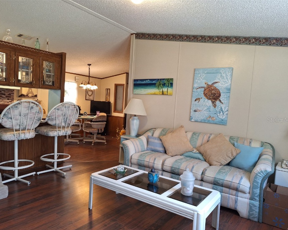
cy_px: 120
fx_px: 213
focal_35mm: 25
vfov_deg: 56.8
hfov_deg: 68.1
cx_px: 136
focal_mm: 5.54
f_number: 1.8
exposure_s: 1/40
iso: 160
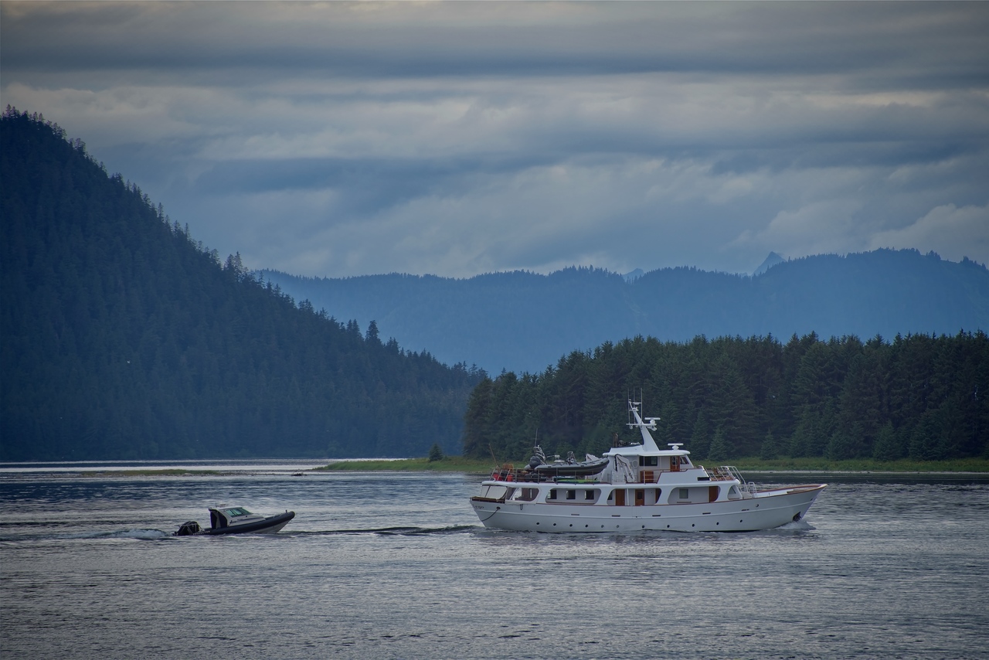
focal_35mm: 300
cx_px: 494
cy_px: 330
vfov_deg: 4.6
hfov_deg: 6.9
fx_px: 8243
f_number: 7.1
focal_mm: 300
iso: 100
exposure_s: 1/640
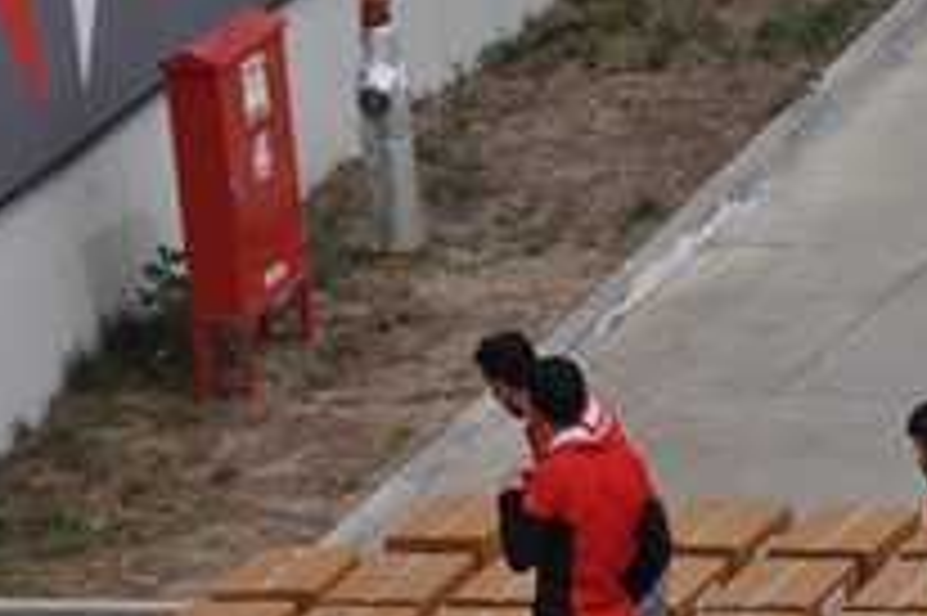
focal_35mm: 327
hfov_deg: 6.3
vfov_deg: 4.2
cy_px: 816
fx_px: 8425
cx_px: 1112
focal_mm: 75
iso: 200
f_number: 10
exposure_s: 1/400
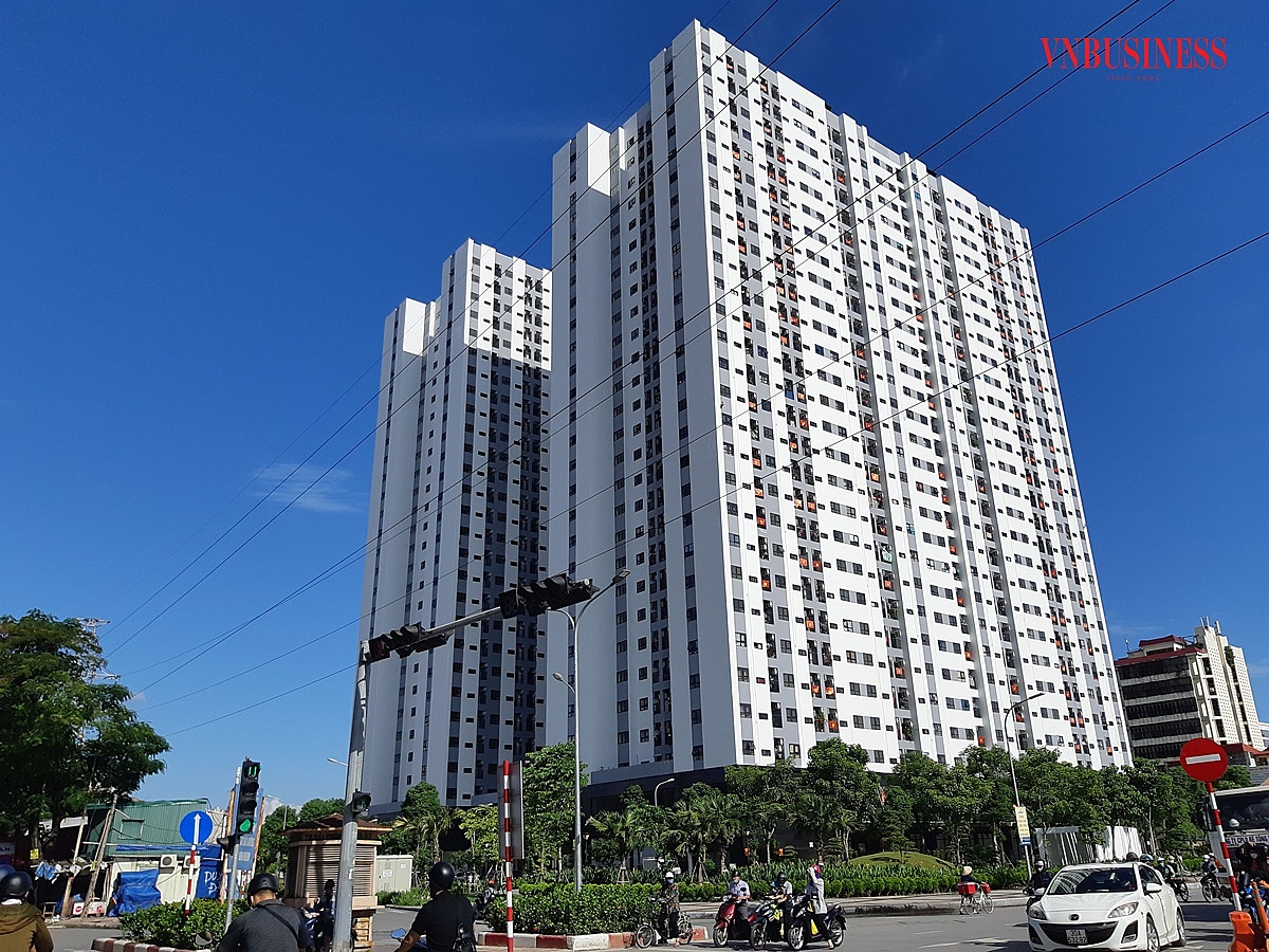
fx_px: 953
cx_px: 634
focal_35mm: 26
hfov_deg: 67.3
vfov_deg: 53.1
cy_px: 476
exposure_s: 1/3472
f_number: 1.7
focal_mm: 3.93
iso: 40
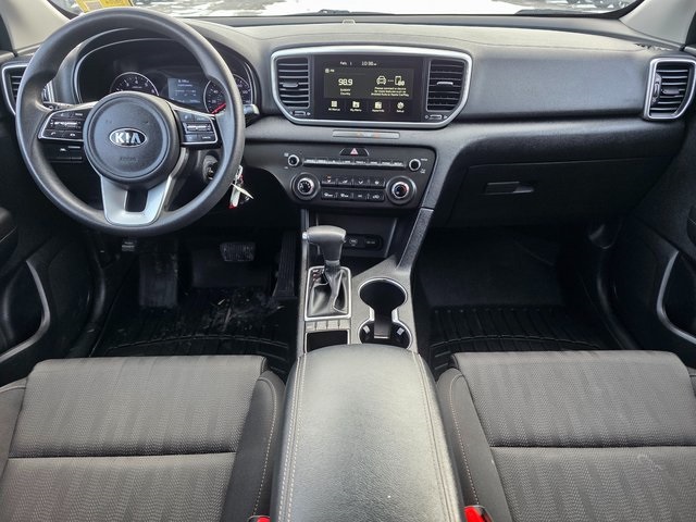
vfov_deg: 58.9
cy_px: 261
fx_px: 462
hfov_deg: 73.9
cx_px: 348
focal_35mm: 23
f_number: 1.7
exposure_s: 1/180
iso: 125
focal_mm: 6.3
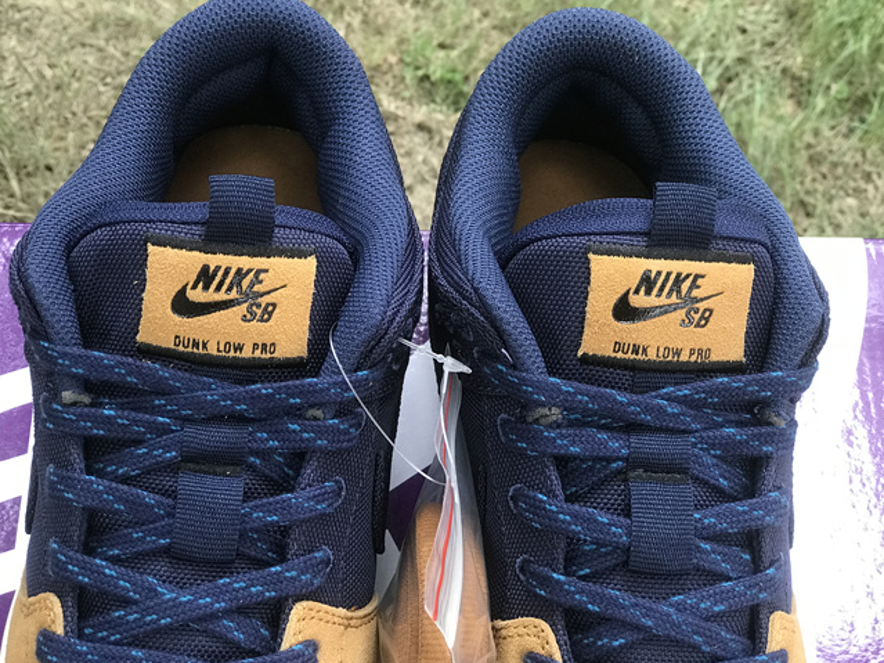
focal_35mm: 66
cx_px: 436
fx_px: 1685
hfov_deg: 29.4
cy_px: 284
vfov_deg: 22.2
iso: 64
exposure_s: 1/50
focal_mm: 6.6
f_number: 2.8
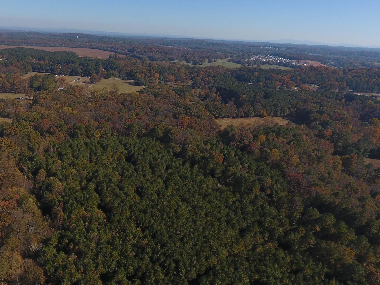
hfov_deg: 61.8
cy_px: 163
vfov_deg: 49.6
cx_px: 125
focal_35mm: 28
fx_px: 307
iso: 100
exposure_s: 1/1070
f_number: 2.8
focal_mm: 3.61
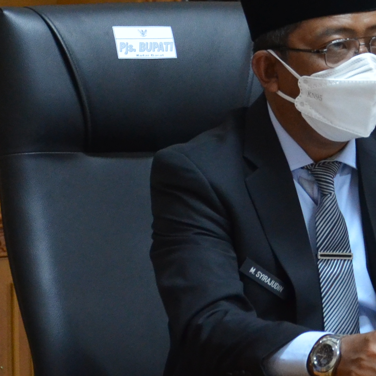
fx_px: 2814
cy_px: 86
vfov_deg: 7.6
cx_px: 159
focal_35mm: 229
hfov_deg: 7.6
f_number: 4.5
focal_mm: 40
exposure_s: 1/30
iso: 1400
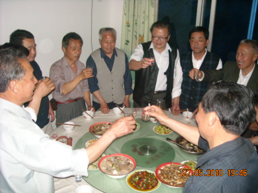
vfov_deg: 40.7
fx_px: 261
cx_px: 129
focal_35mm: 35
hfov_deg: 52.6
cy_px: 96
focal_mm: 5.7
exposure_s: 1/60
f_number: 2.8
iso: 400
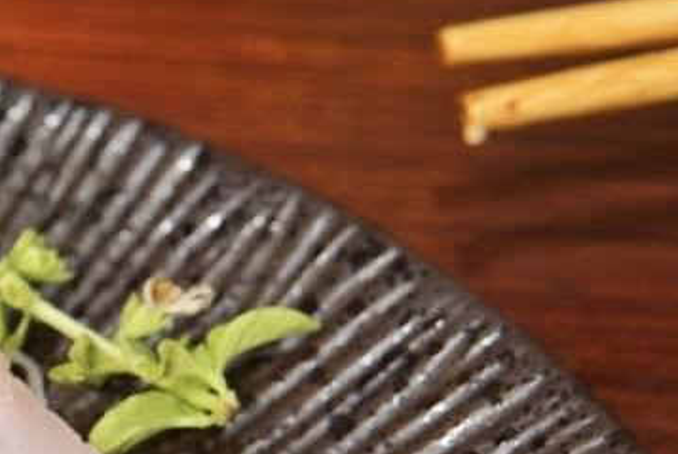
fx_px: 2376
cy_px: 456
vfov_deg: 10.8
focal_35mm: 126
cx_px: -237
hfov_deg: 15.4
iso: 640
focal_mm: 30
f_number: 4
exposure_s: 1/60
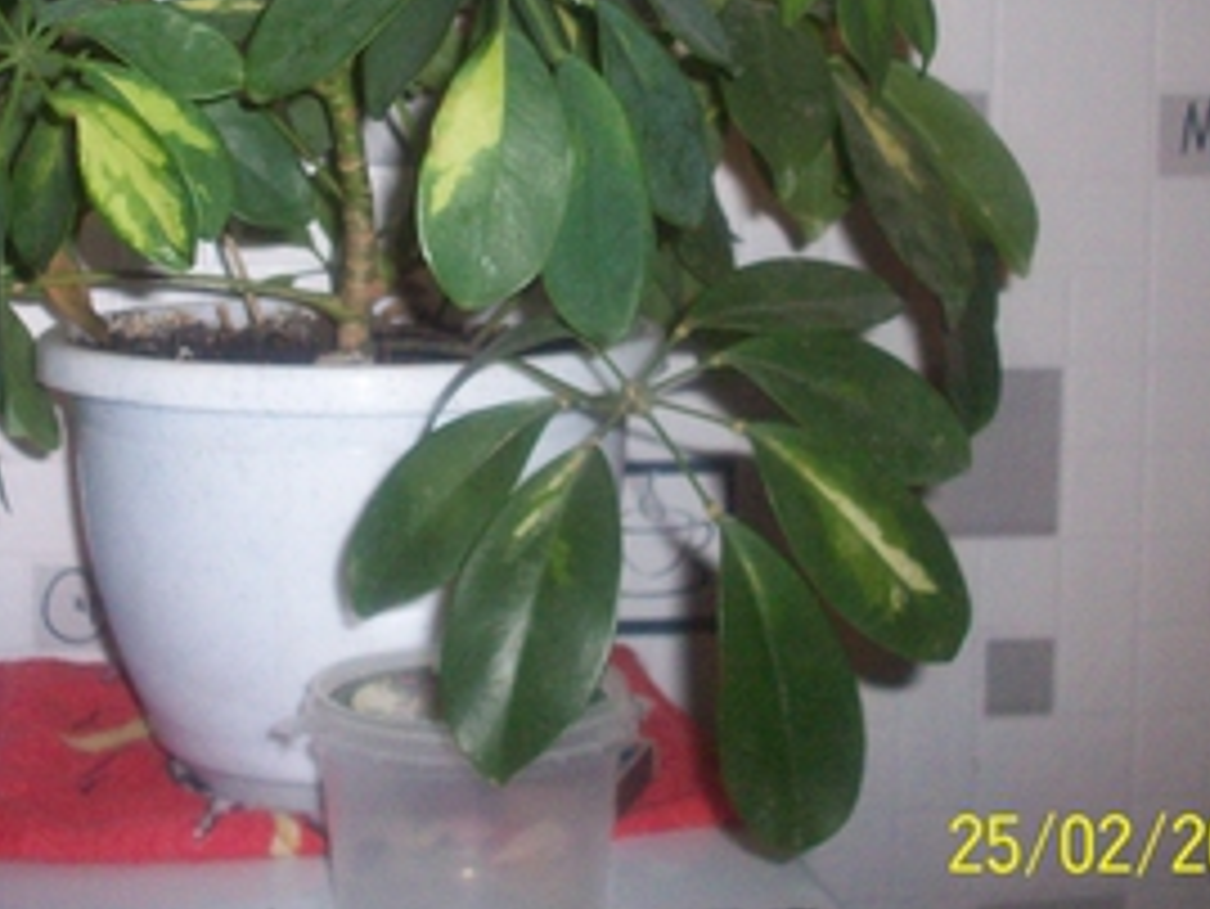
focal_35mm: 62
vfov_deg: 23.4
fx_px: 2168
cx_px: 450
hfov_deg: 31.0
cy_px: 230
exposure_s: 1/64
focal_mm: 6.2
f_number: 2.8
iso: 200
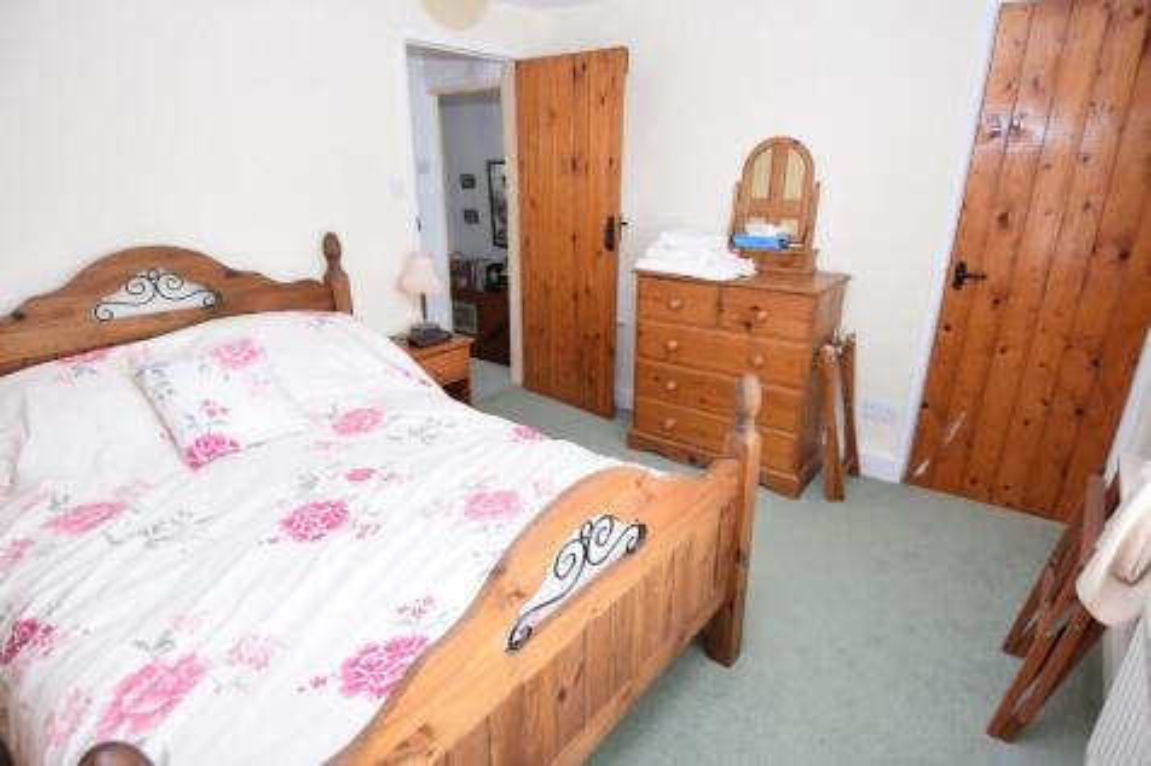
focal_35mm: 18
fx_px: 575
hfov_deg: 90.0
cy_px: 383
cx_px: 576
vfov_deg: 67.3
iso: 400
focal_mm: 12
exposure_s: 1/100
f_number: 5
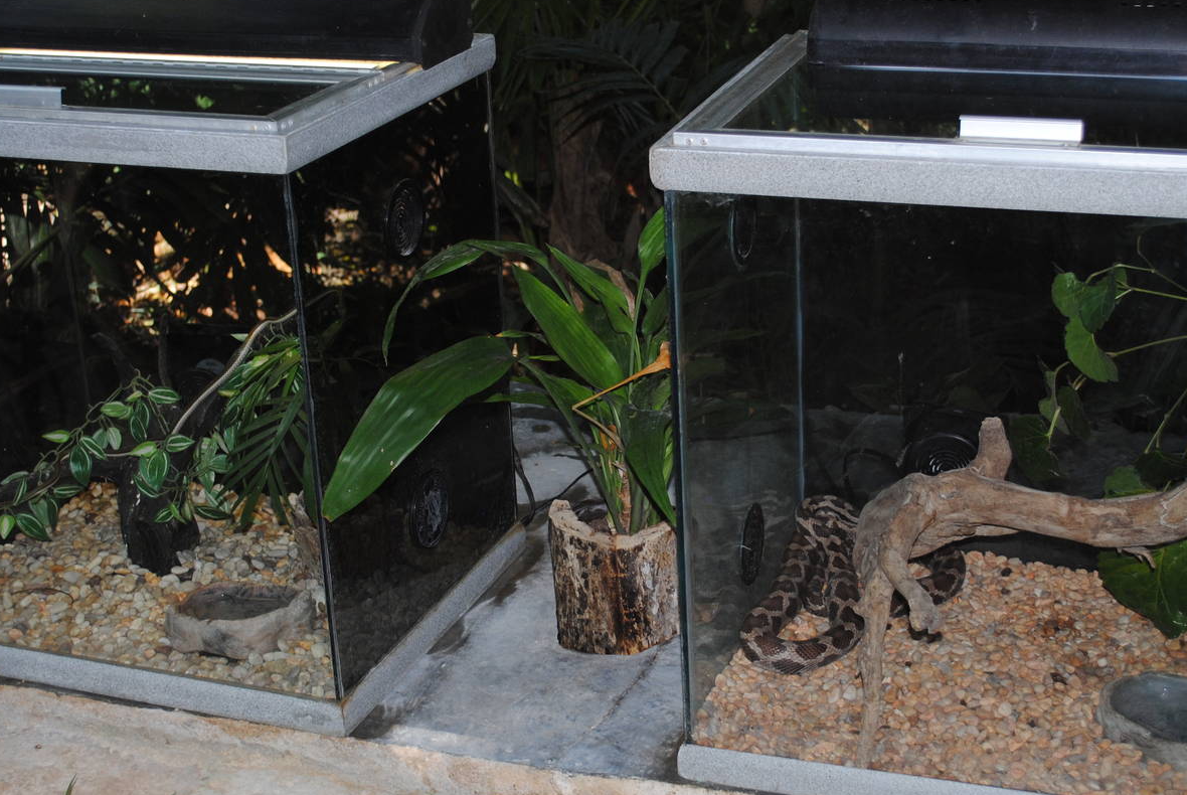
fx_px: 2014
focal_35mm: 61
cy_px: 379
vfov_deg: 22.3
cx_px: 600
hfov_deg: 32.8
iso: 200
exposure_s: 1/60
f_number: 4.5
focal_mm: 30
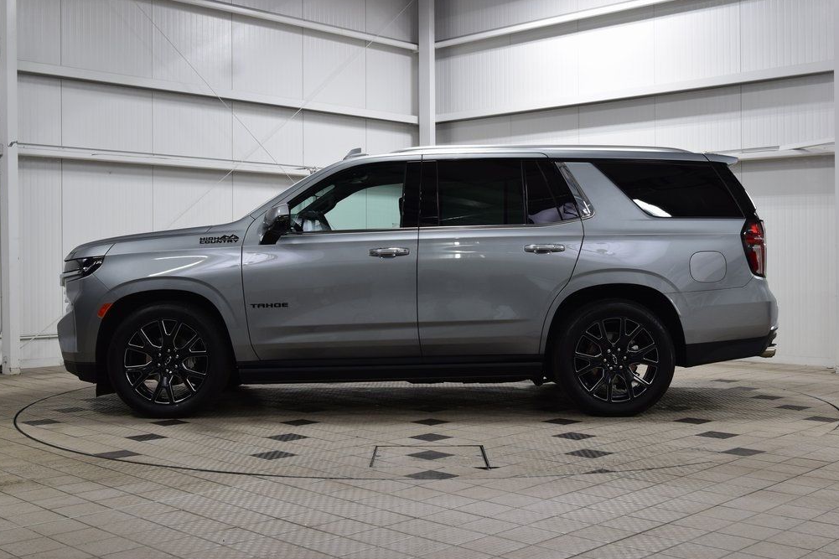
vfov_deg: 30.2
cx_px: 419
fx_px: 1037
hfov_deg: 44.0
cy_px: 281
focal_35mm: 45
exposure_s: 1/20
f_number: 6.3
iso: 400
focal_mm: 29
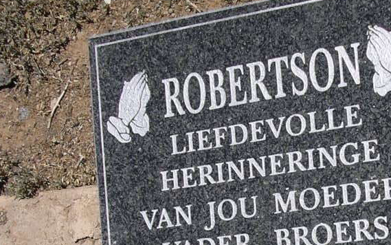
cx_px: 293
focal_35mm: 114
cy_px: 281
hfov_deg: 18.2
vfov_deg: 11.3
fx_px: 1215
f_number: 4.6
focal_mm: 7.8
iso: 50
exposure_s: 1/800
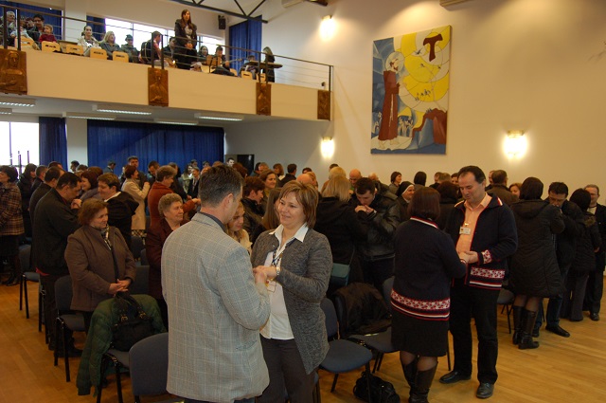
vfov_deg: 45.6
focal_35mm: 28
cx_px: 303
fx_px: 479
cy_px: 202
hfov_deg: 64.6
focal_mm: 19
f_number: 4
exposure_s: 1/60
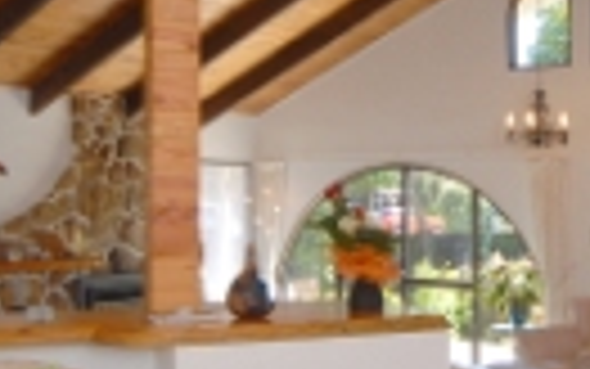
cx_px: 446
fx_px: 929
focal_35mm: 58
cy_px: 153
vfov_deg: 22.5
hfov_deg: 34.5
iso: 160
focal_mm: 11
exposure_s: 1/90
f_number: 5
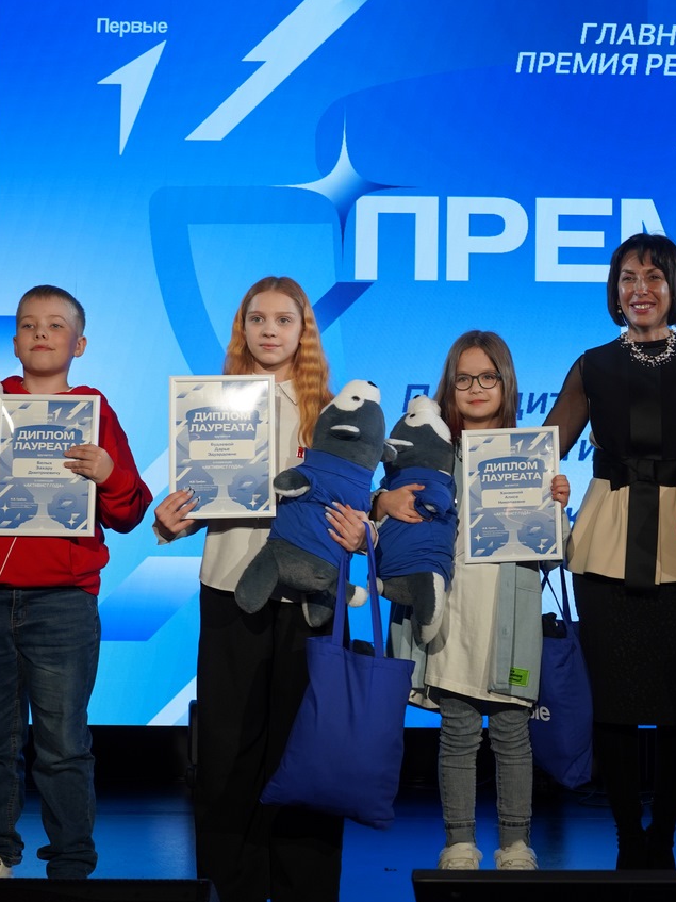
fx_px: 1589
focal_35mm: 61
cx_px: 570
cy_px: 452
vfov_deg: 31.7
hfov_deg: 23.6
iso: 250
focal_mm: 28
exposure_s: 1/160
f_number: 4
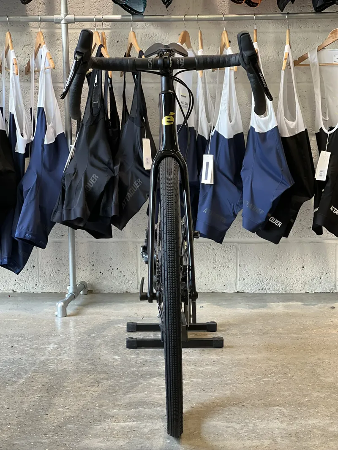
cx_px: 169
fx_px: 1002
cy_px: 225
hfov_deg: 19.1
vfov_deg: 25.3
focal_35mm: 77
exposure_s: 1/33
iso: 160
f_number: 2.8
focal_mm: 9
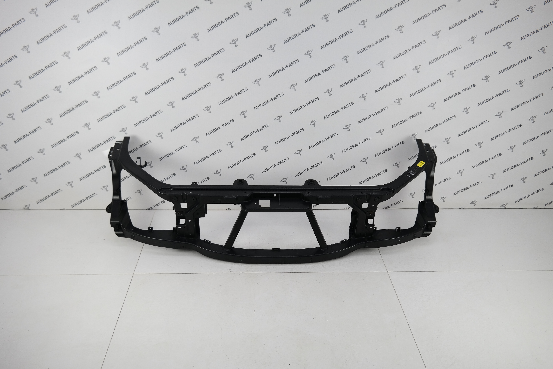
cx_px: 276
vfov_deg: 43.6
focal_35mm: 30
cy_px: 184
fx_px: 461
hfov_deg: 61.9
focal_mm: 20
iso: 100
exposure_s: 1/80
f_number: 3.5
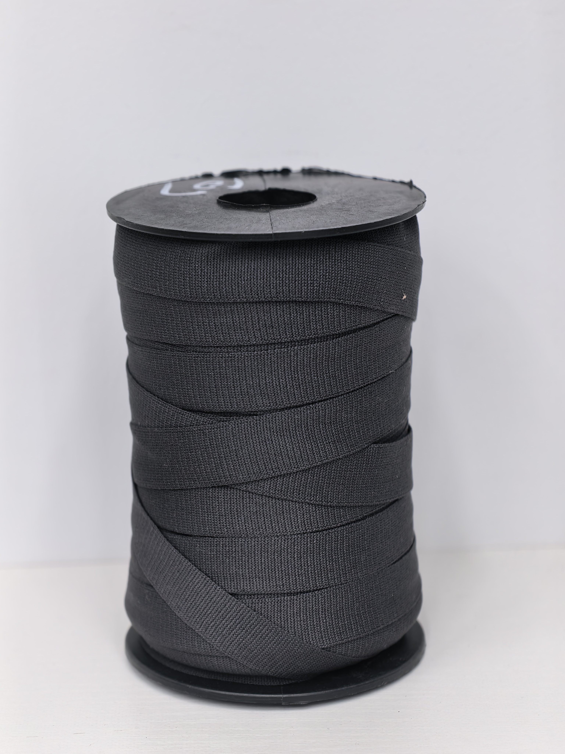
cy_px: 377
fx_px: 1937
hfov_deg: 16.6
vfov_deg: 22.0
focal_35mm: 89
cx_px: 282
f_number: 2.4
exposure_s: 1/100
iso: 160
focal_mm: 24.13
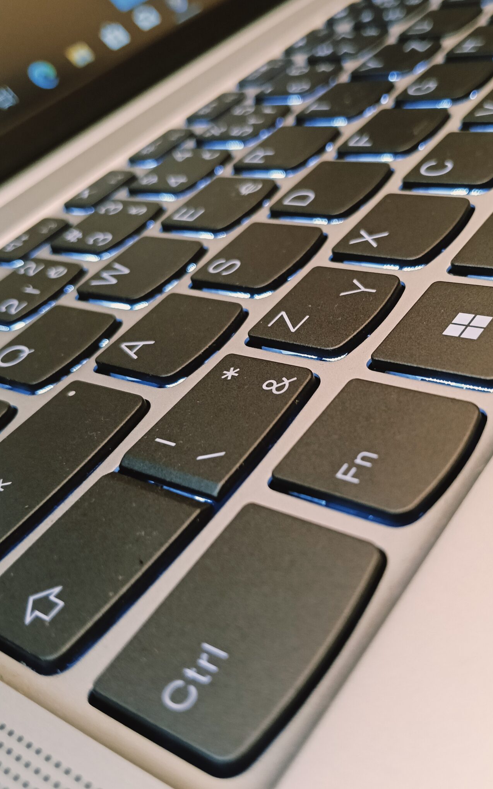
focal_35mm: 36
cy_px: 374
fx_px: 774
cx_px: 324
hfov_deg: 35.0
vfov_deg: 54.0
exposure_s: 1/33.3
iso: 400
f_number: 1.8
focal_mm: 3.98
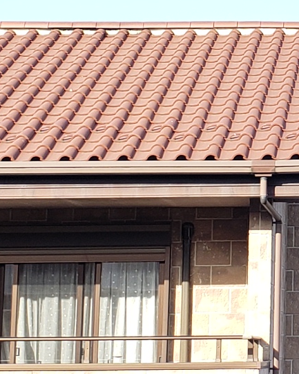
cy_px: 102
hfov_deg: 11.1
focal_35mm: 135
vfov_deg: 14.2
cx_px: 413
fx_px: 1493
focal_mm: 4.3
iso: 50
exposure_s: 1/441
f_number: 2.4
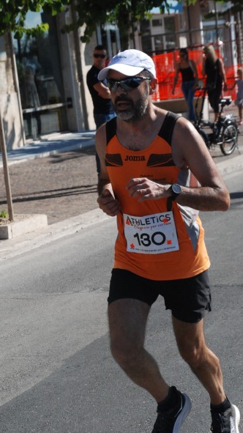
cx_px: 106
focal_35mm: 112
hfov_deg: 10.8
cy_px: 216
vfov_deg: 19.1
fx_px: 1284
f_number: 7.1
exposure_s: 1/2000
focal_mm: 70
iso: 1000
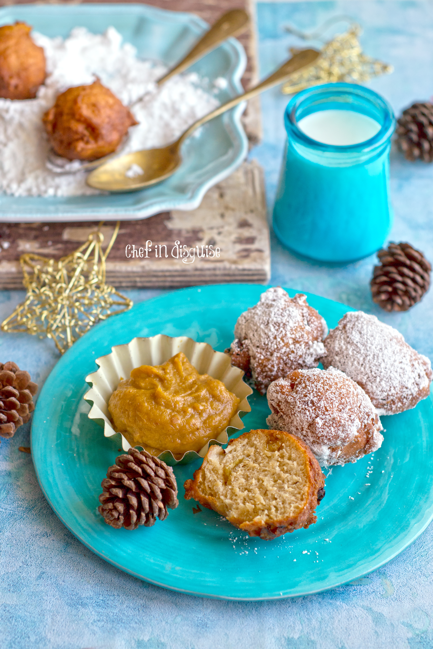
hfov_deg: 18.2
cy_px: 324
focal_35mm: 75
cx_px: 216
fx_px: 1353
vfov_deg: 27.0
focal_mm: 50
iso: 200
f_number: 3.5
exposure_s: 1/80
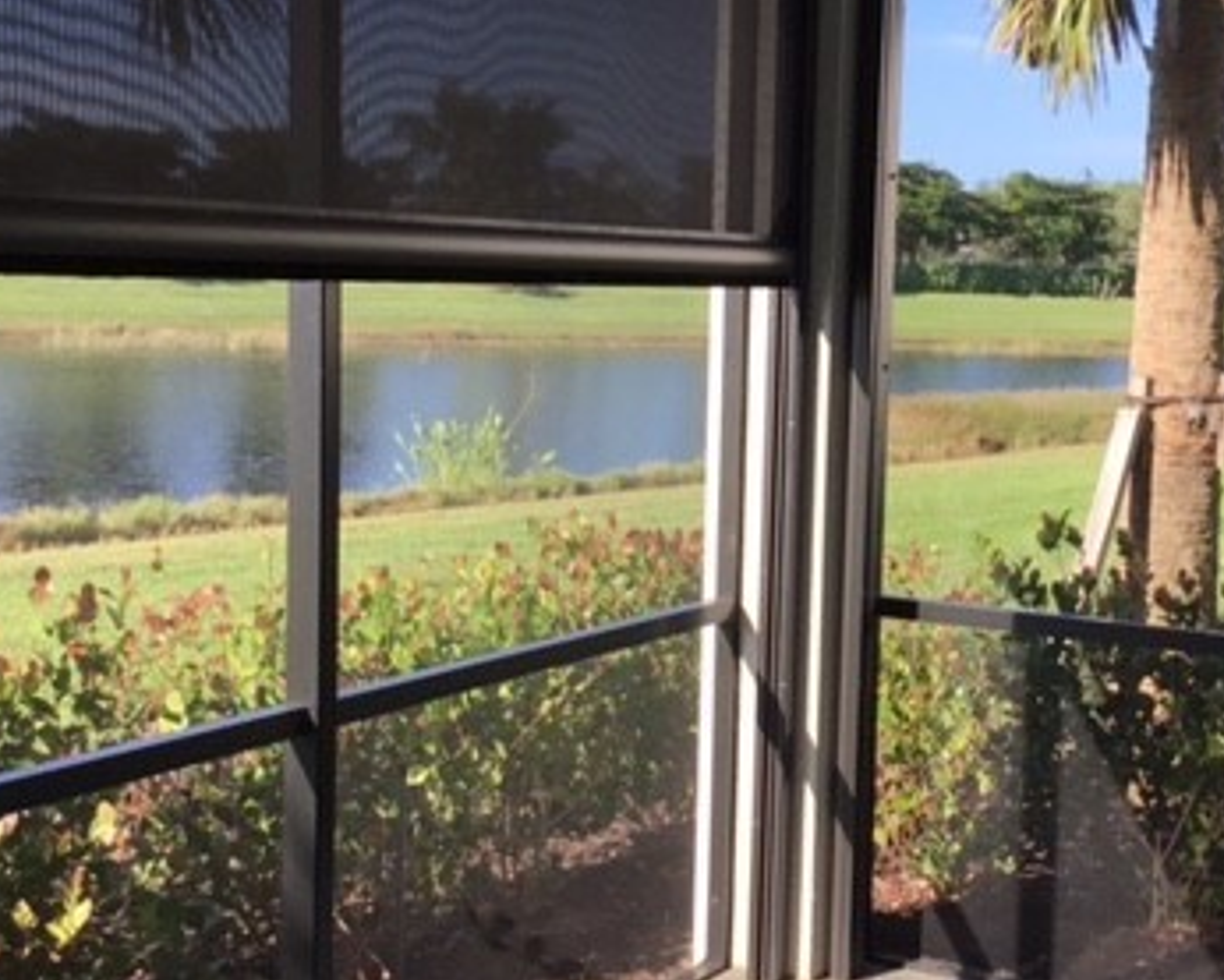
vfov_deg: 27.1
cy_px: 449
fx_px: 2029
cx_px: 796
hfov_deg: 33.3
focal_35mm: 56
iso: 25
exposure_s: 1/365
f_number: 2.4
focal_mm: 3.3
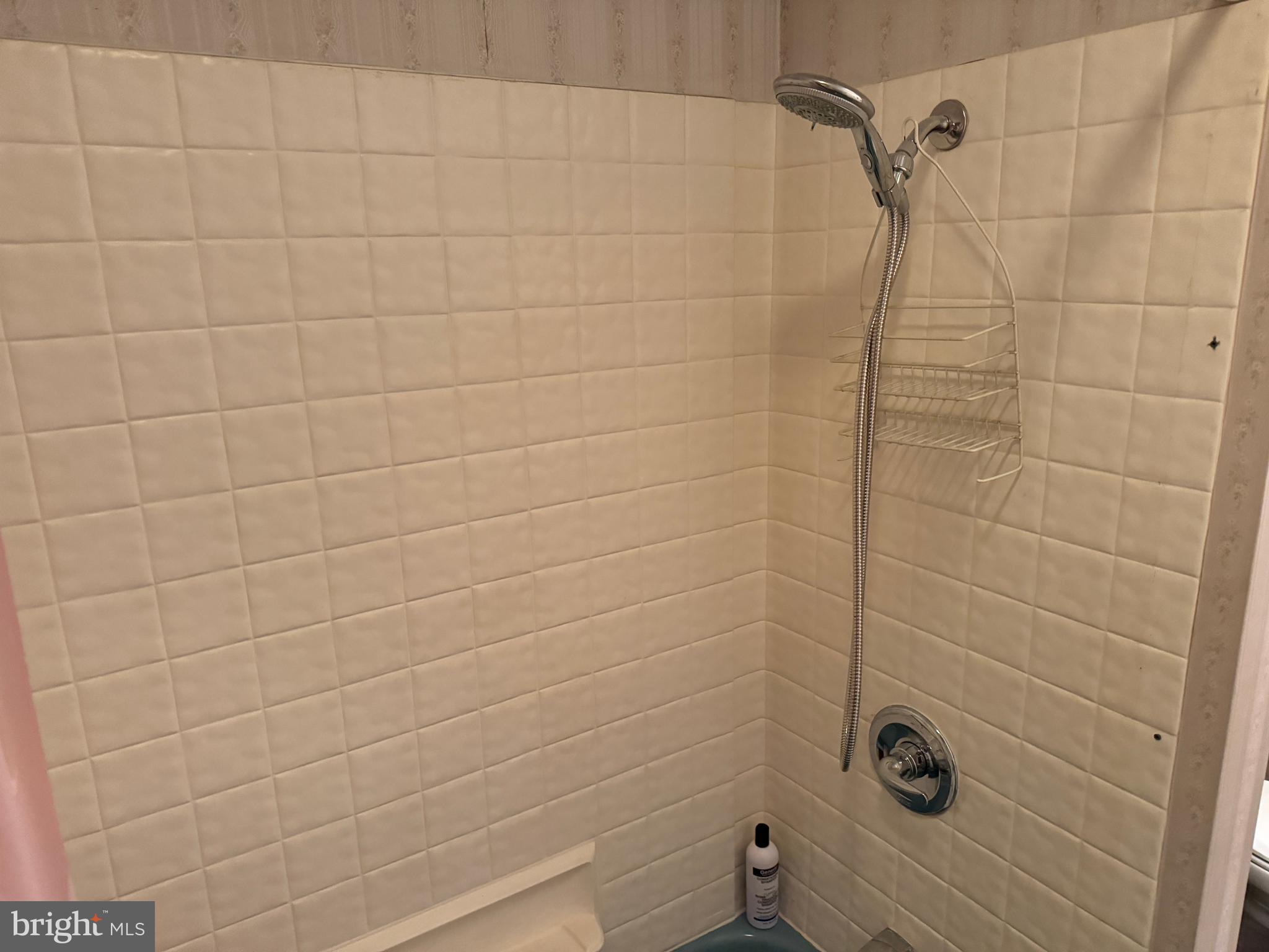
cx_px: 634
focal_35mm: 24
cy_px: 476
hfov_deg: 71.6
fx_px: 880
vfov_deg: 56.8
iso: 800
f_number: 1.78
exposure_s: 1/60
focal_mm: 6.76
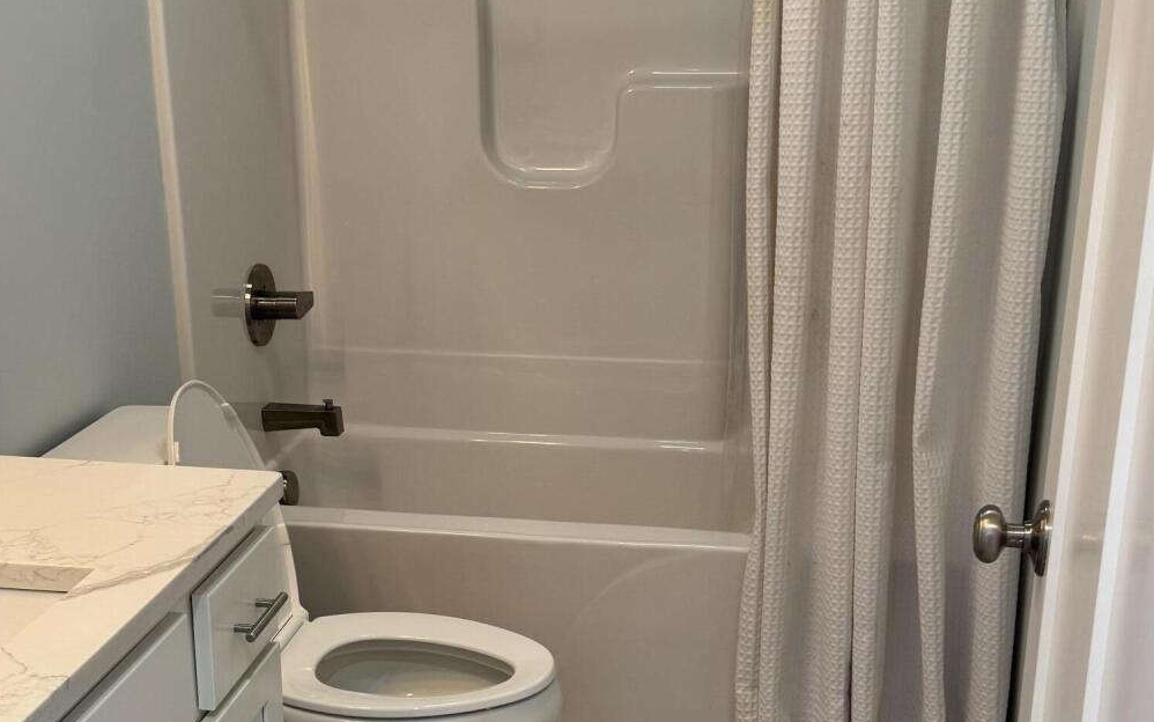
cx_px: 486
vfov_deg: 25.1
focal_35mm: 51
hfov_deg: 39.5
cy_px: 533
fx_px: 1604
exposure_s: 1/120
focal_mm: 6.76
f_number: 1.78
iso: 125
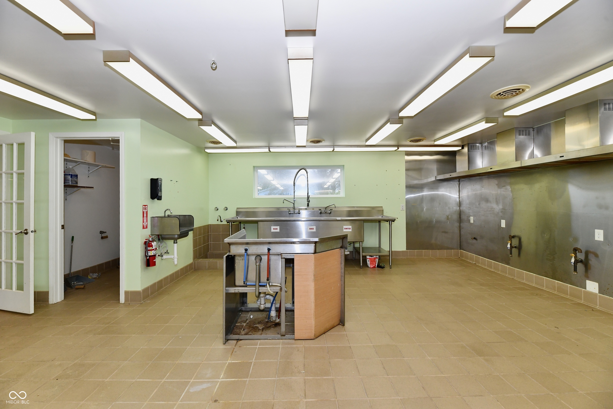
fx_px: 238
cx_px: 306
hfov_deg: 104.3
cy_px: 204
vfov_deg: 81.2
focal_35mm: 14
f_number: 7.1
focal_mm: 14
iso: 1000
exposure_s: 1/200
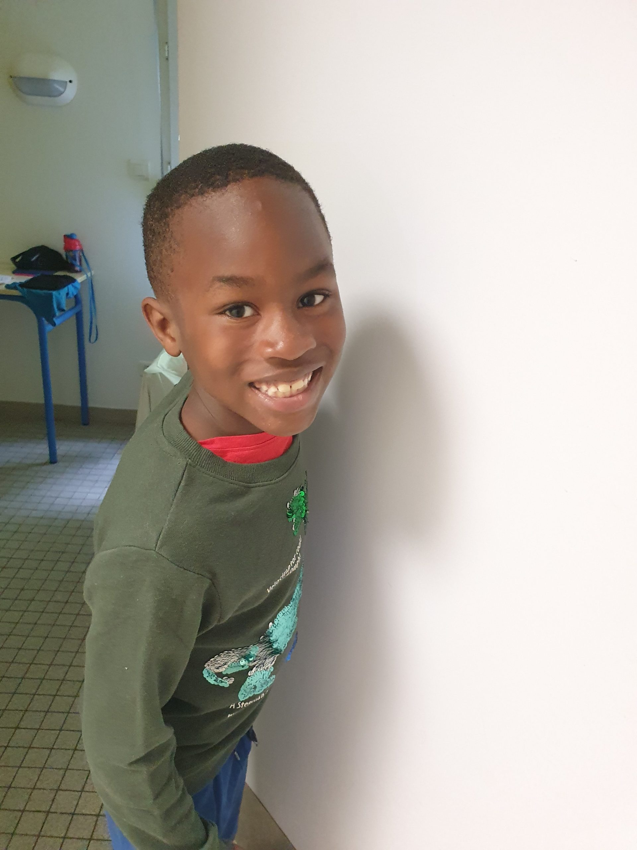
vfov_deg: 67.3
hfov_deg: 53.1
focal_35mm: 26
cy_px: 425
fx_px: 638
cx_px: 318
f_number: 2.4
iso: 640
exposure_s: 1/50
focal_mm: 4.32
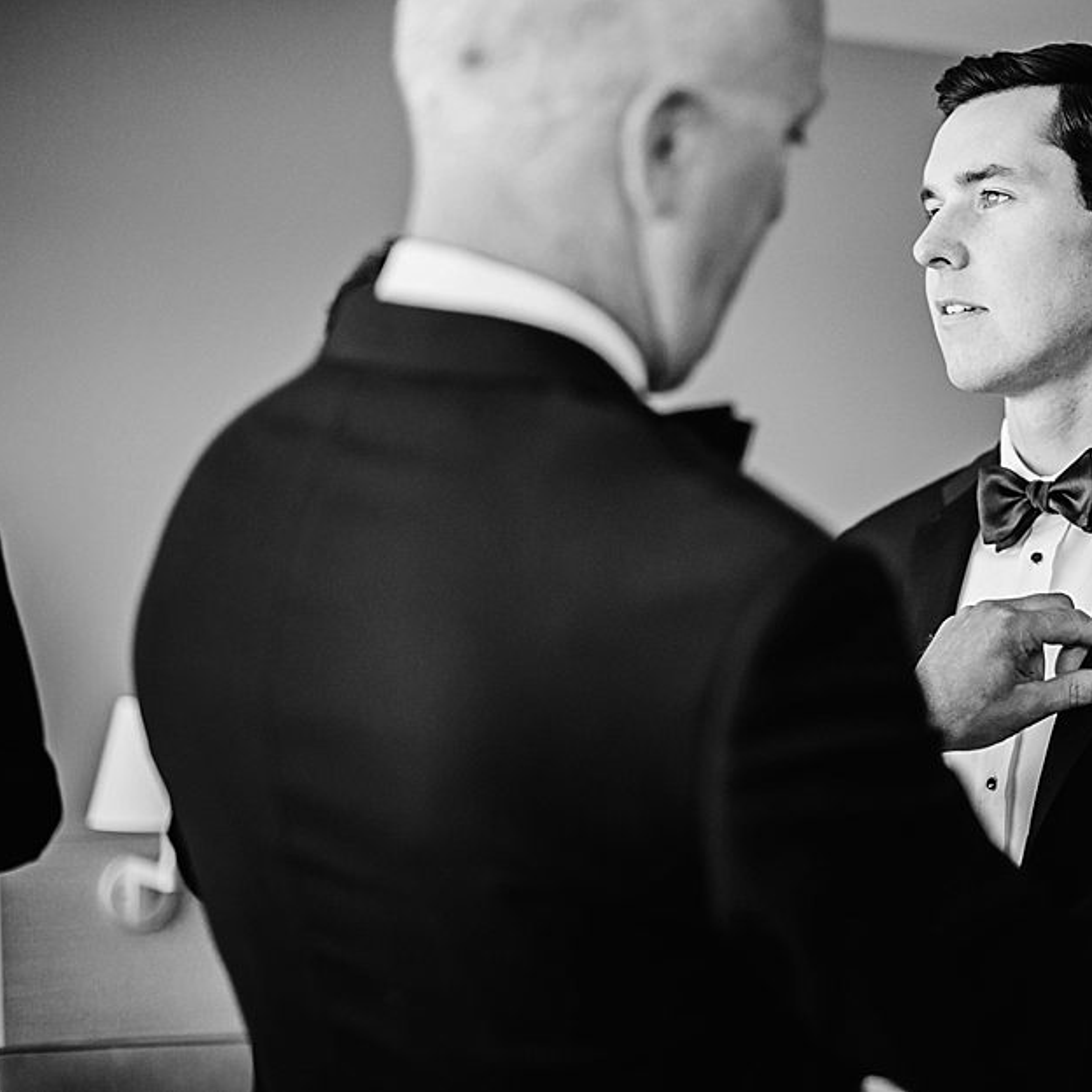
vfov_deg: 26.9
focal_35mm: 64
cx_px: 758
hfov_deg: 26.7
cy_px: 547
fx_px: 2284
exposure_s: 1/1250
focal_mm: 50
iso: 500
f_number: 1.4
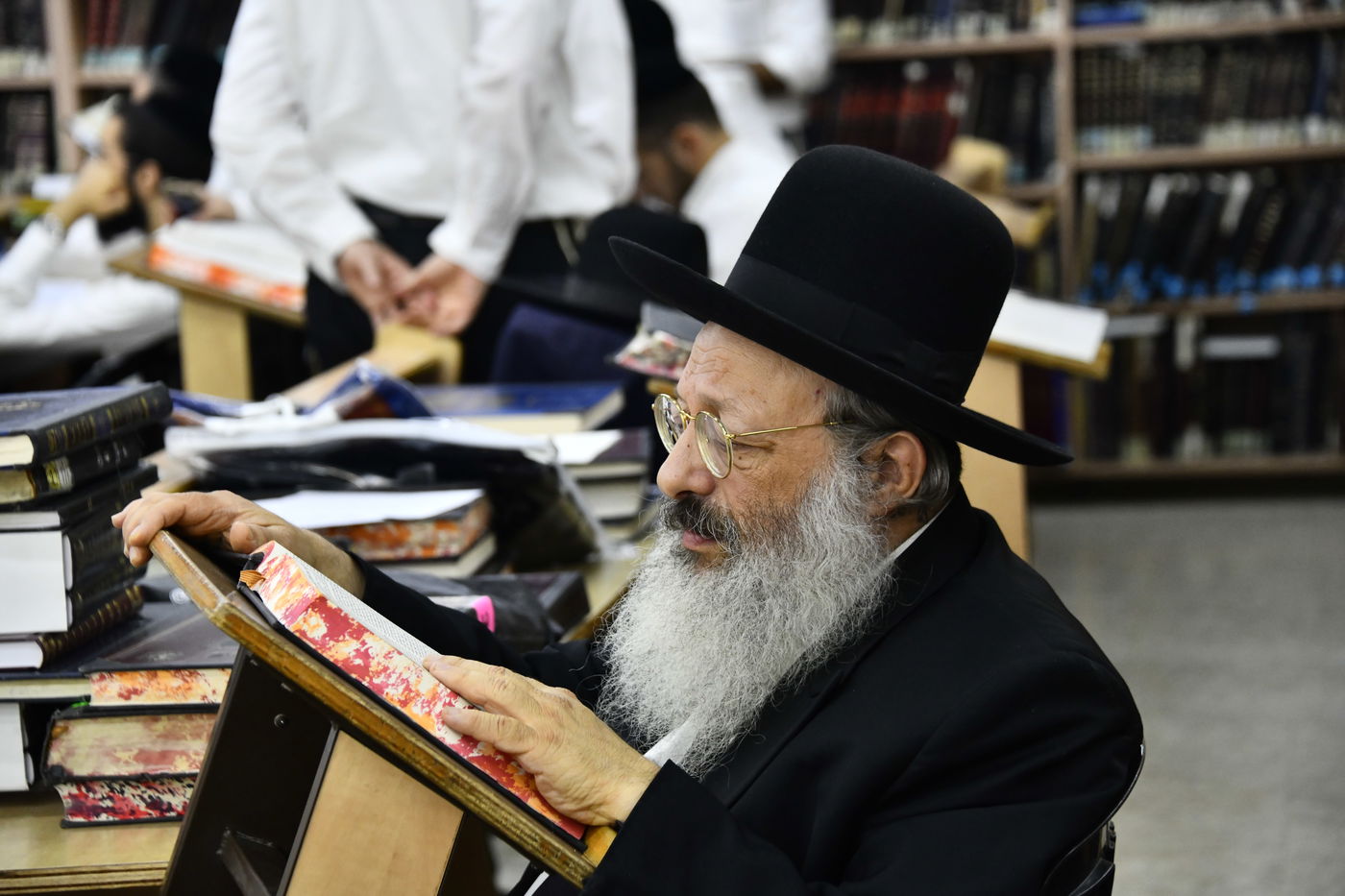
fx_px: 4184
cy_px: 448
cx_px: 672
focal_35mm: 112
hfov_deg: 18.3
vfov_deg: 12.2
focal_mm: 112
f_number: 5.6
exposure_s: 1/160
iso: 1250
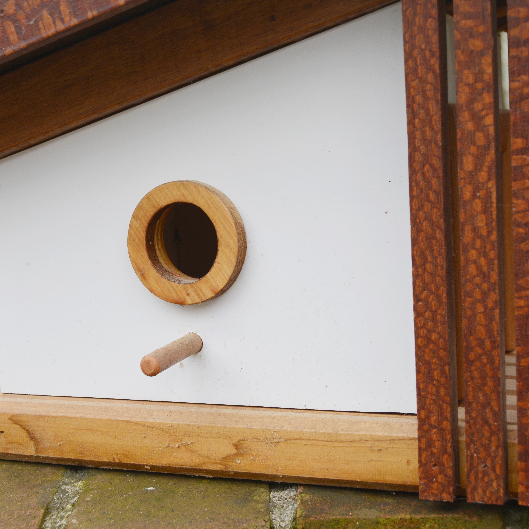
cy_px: 263
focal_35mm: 66
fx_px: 1141
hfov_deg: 26.1
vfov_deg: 26.1
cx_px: 218
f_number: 7.1
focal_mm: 34
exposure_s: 1/200
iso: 200
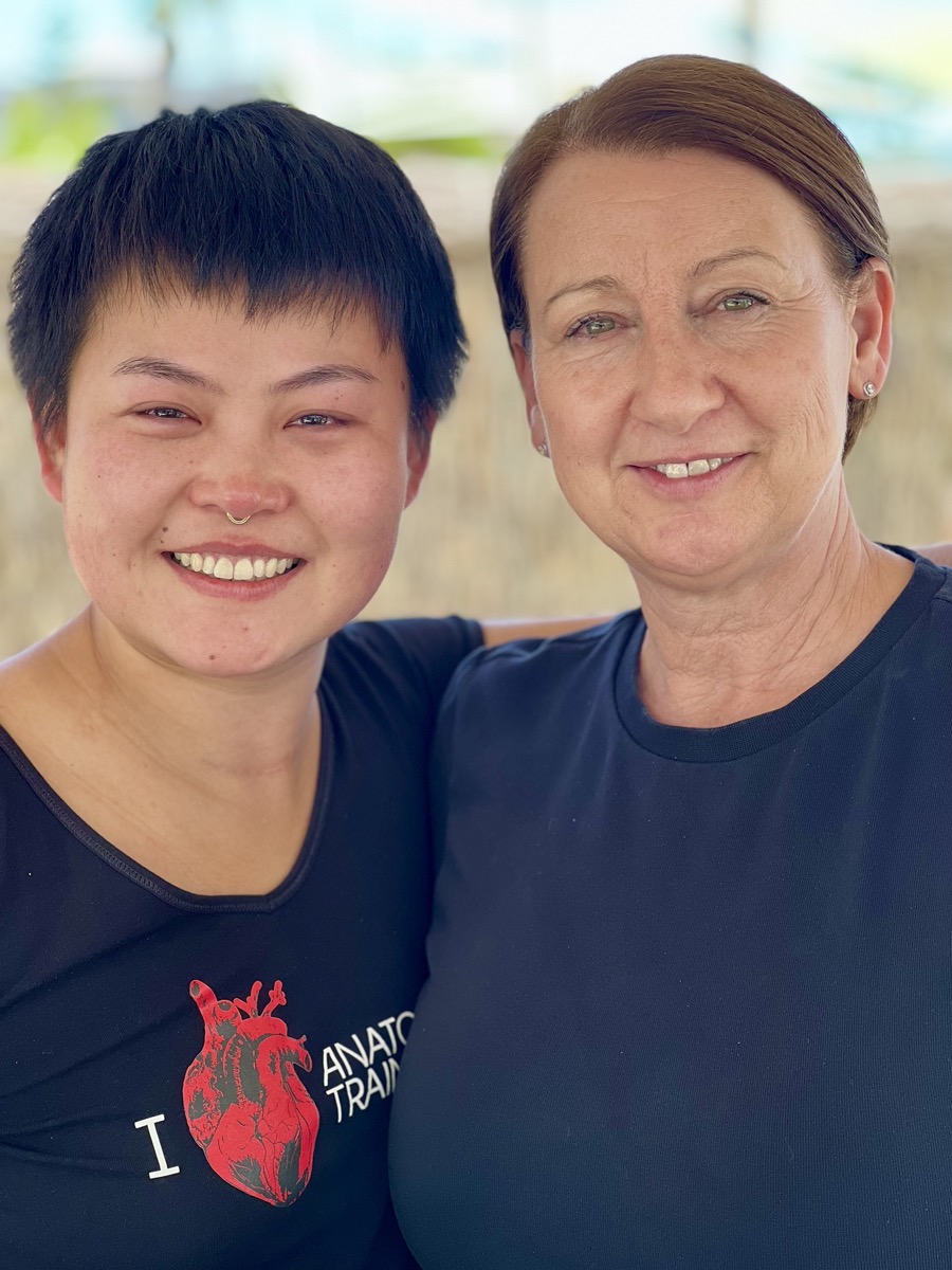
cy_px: 635
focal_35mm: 77
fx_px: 2824
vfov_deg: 25.3
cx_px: 476
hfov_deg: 19.1
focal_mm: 9
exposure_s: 1/121
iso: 40
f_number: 2.8
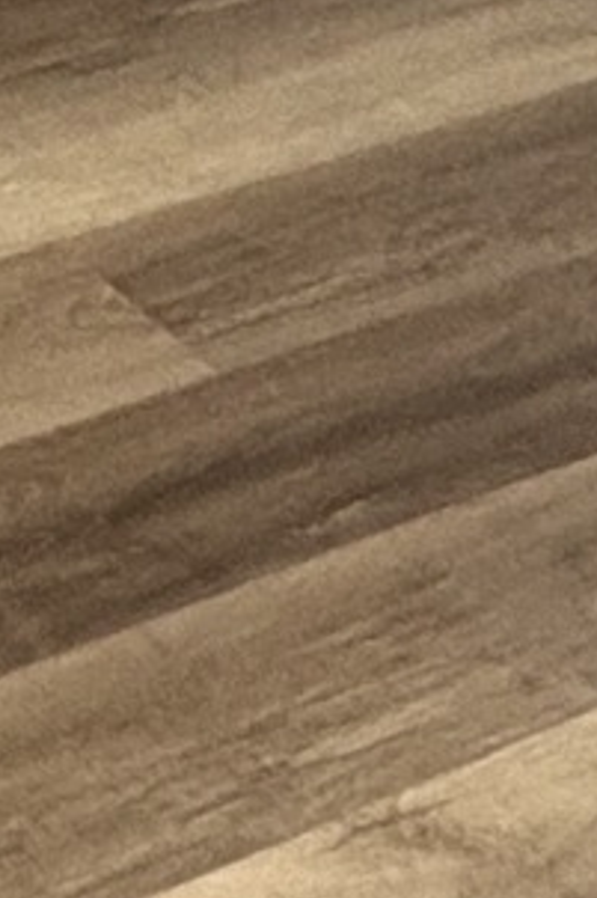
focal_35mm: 148
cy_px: -889
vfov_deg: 12.3
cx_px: -362
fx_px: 3685
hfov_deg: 9.0
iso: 400
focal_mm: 2.22
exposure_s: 1/60
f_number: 2.2
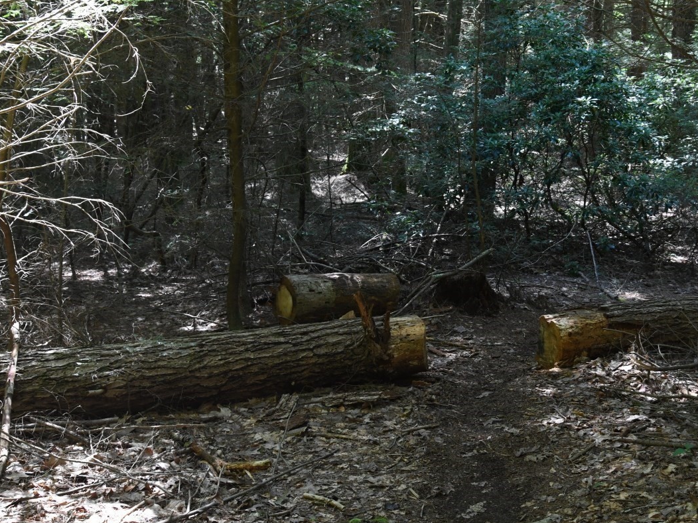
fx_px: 1331
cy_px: 105
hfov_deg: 28.8
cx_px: 543
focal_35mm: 66
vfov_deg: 22.0
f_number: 8
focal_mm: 35
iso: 1600
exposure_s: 1/80
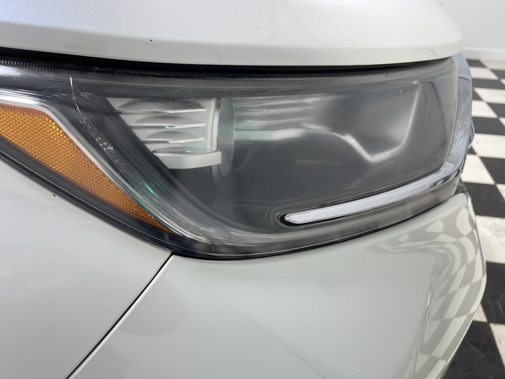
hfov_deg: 69.4
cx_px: 252
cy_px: 190
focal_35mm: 25
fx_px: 365
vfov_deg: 54.9
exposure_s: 1/60
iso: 80
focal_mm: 5.1
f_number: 1.6
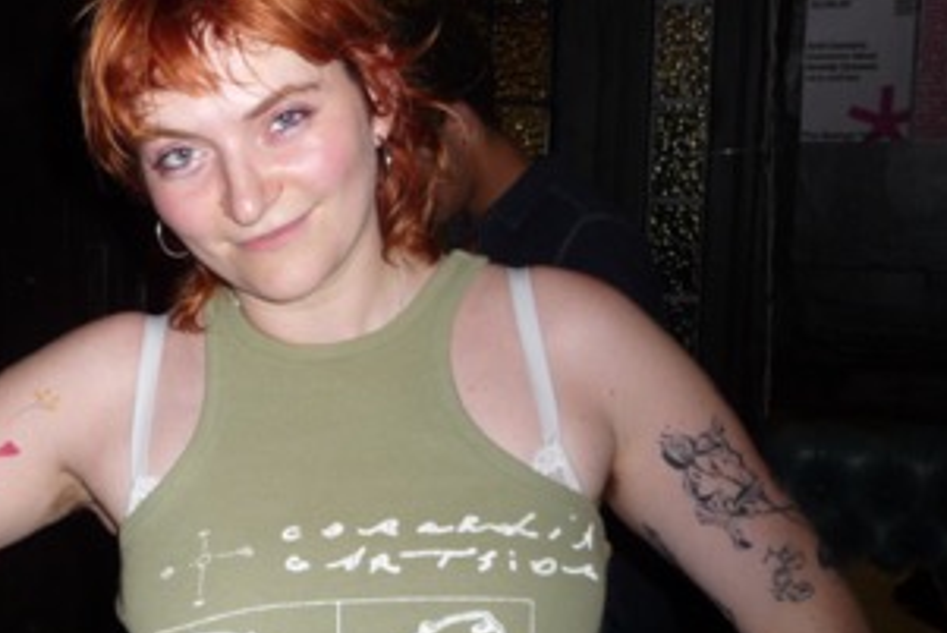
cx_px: 223
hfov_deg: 33.7
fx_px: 1526
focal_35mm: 58
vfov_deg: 23.3
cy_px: 403
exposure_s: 1/30
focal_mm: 4.7
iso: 125
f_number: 3.3
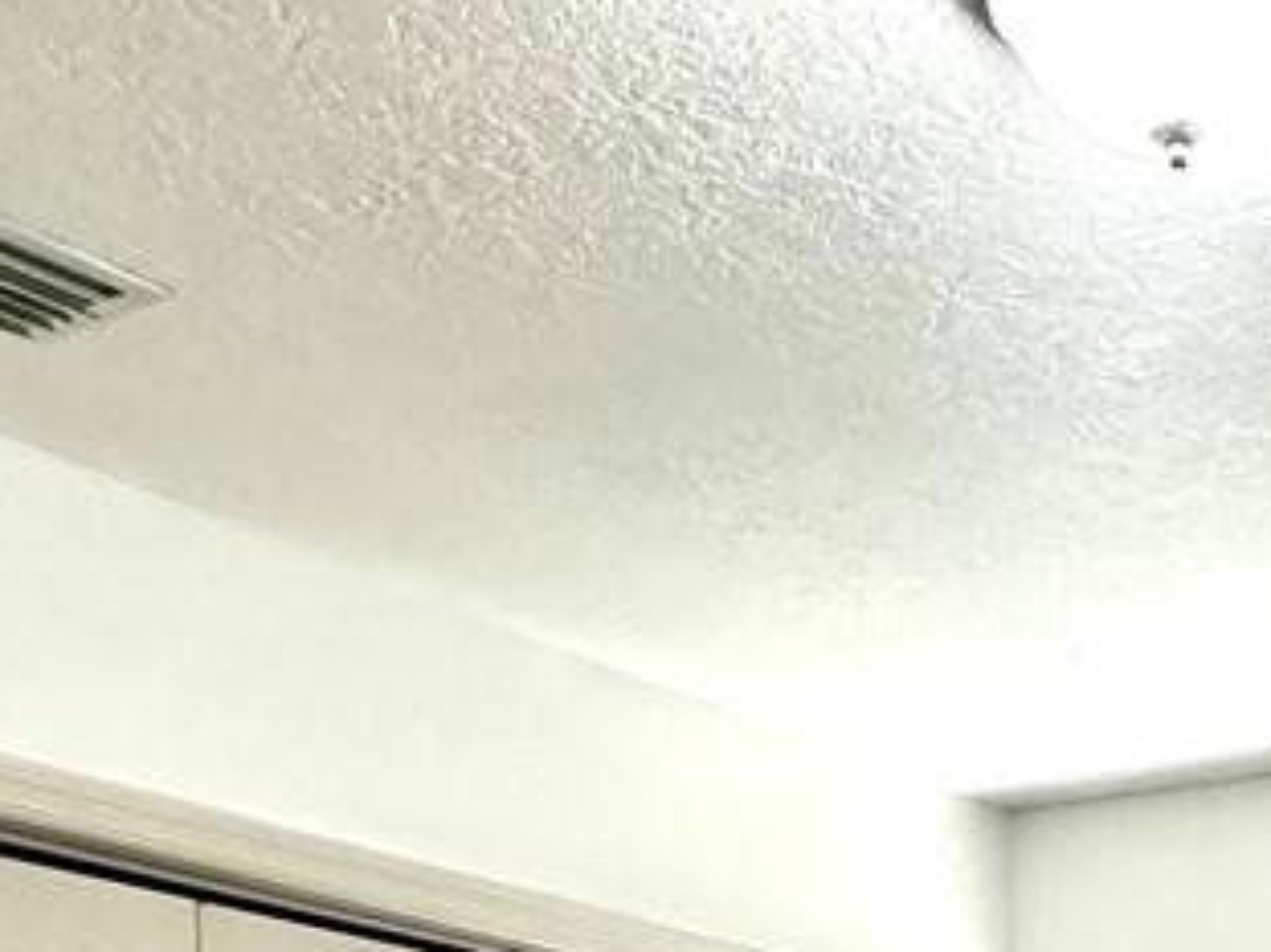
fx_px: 2643
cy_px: 1847
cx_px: 1132
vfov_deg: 16.2
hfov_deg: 26.2
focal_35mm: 72
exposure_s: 1/120
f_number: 2.2
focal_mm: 2.22
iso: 200
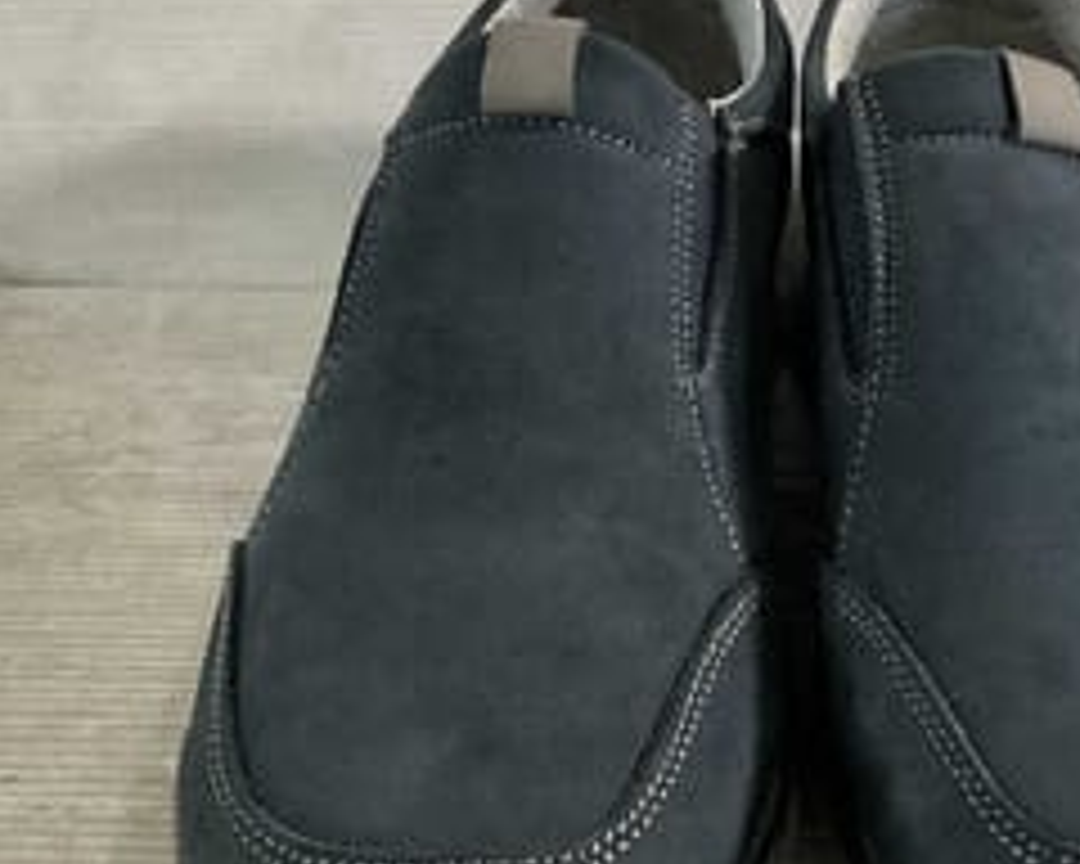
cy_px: 457
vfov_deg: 25.8
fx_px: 1886
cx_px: 747
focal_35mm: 59
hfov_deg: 31.6
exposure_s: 1/50
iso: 100
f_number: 1.8
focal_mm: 3
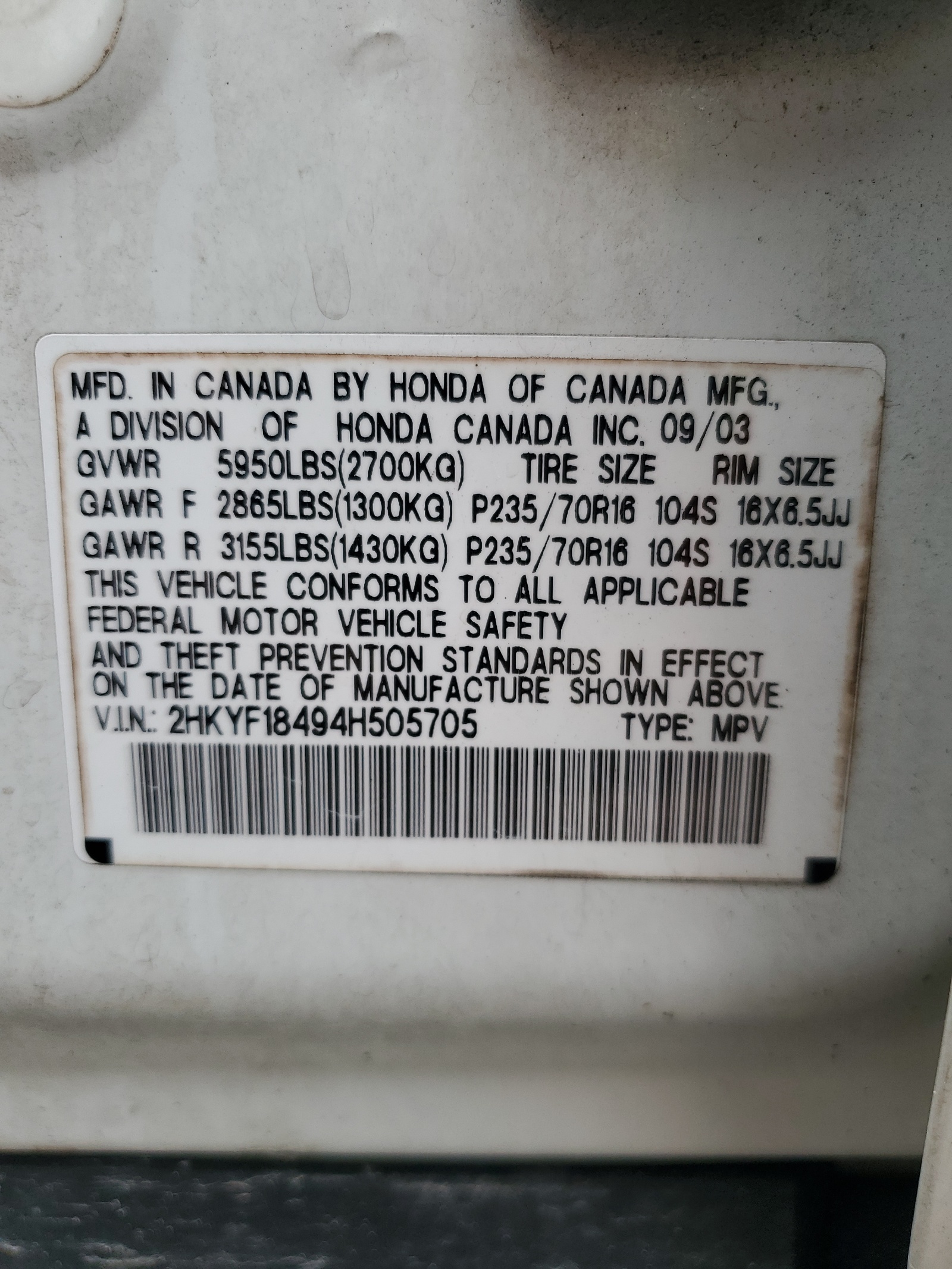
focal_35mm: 26
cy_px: 634
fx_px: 953
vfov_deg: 67.3
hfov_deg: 53.1
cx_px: 476
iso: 50
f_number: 1.5
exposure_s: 1/909
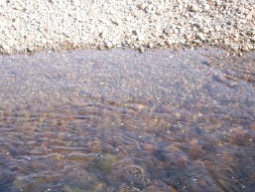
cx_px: 84
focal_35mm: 56
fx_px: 413
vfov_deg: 26.0
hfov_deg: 34.0
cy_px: 122
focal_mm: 6
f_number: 4.5
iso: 100
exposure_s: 1/127
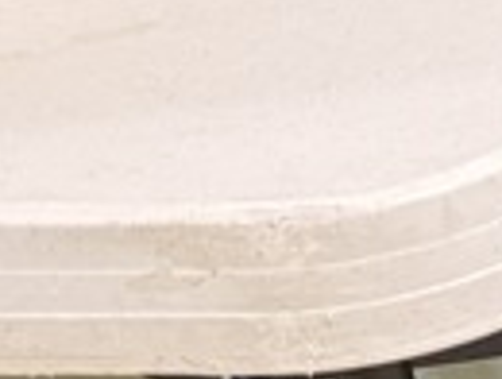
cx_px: 1788
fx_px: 2746
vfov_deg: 7.9
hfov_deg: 8.0
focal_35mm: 189
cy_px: 97
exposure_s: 1/60
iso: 400
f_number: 1.78
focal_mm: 6.76
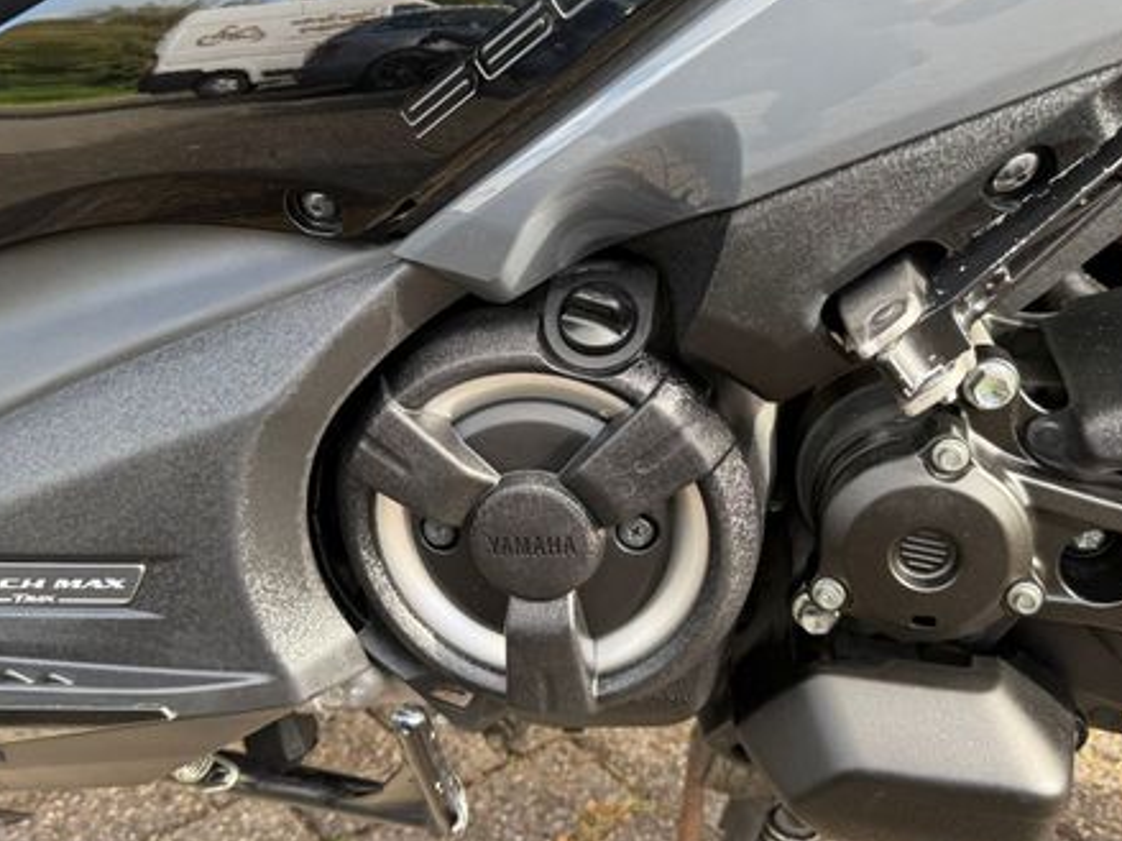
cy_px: 332
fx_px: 1134
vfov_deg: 40.5
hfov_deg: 52.6
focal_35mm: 35
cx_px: 588
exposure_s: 1/309
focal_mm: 6.76
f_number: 1.78
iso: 100
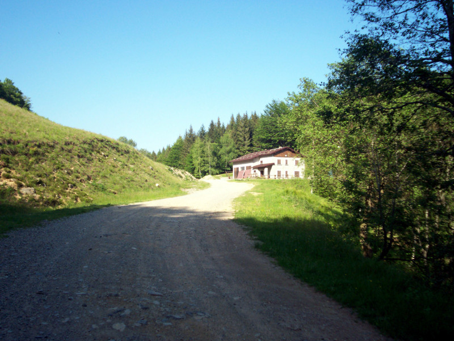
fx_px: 472
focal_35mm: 36
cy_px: 170
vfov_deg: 39.7
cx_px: 227
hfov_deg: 51.4
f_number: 4.5
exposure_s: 1/293
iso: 100
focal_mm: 5.9
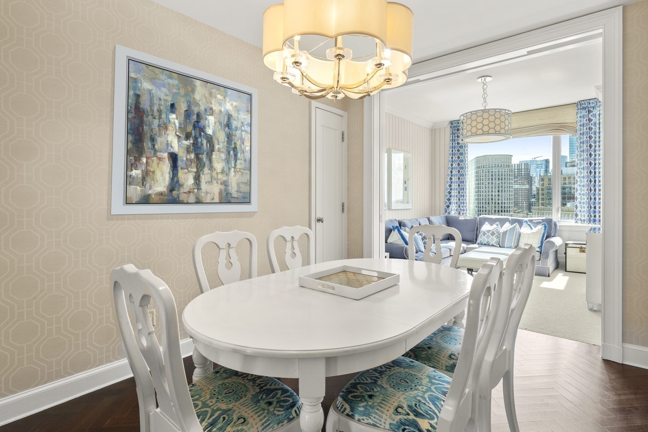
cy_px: 207
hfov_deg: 86.9
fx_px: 342
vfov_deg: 64.5
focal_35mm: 19
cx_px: 339
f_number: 9
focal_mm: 15
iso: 500
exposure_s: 1/25
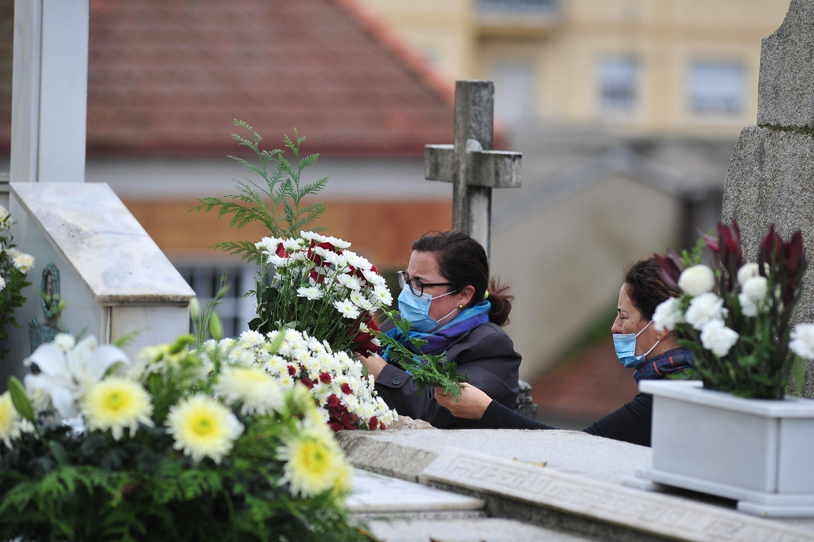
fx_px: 6780
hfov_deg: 6.9
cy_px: 271
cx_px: 407
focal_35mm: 300
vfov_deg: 4.6
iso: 500
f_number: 4.5
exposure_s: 1/1600
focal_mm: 300
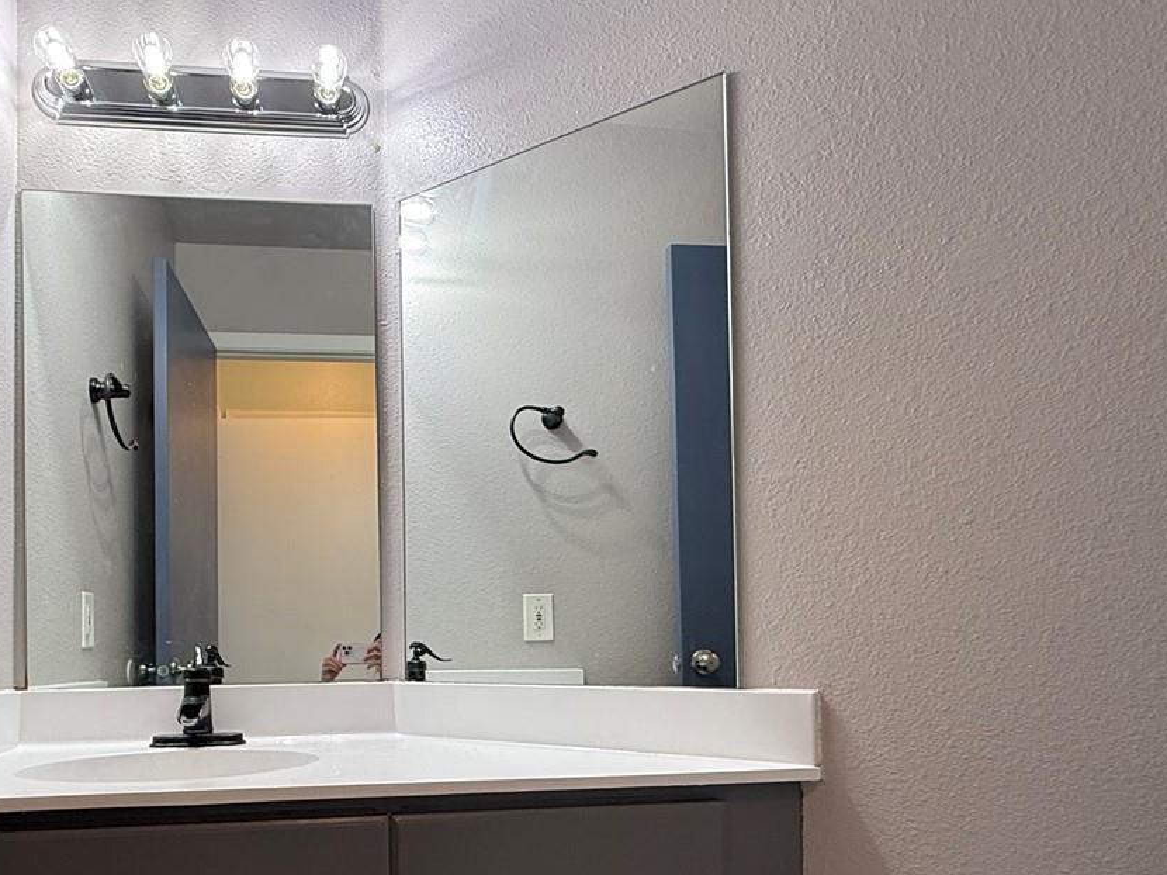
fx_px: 910
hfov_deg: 64.8
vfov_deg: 49.9
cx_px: 477
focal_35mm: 27
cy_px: 618
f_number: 2.2
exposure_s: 1/120
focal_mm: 2.22
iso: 125
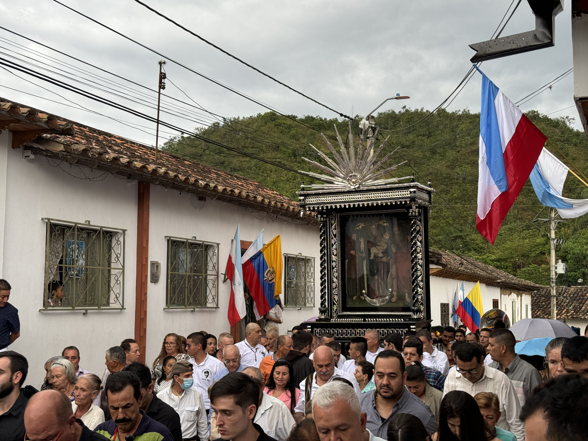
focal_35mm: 48
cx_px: 294
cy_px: 220
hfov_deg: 39.7
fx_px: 815
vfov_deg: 30.3
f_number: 1.78
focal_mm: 6.76
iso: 80
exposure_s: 1/121
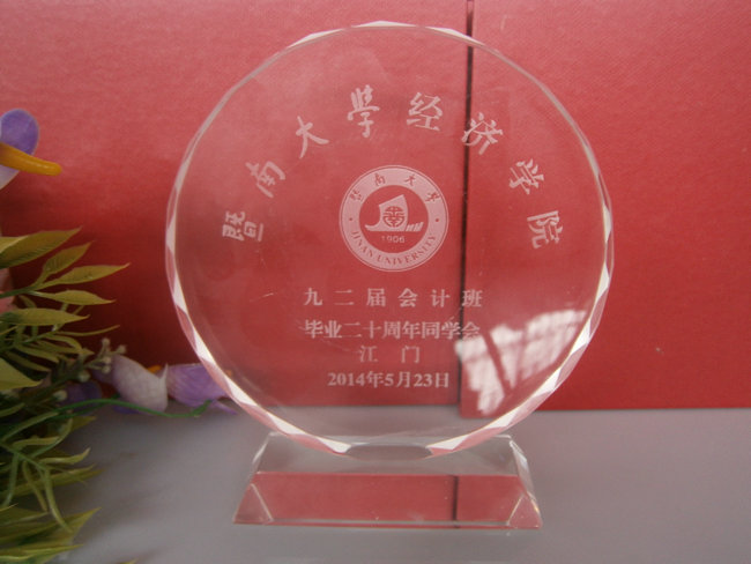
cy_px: 282
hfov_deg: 67.3
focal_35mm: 26
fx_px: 564
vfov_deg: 53.1
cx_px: 376
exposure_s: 1/13
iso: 125
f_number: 2.8
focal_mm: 4.7
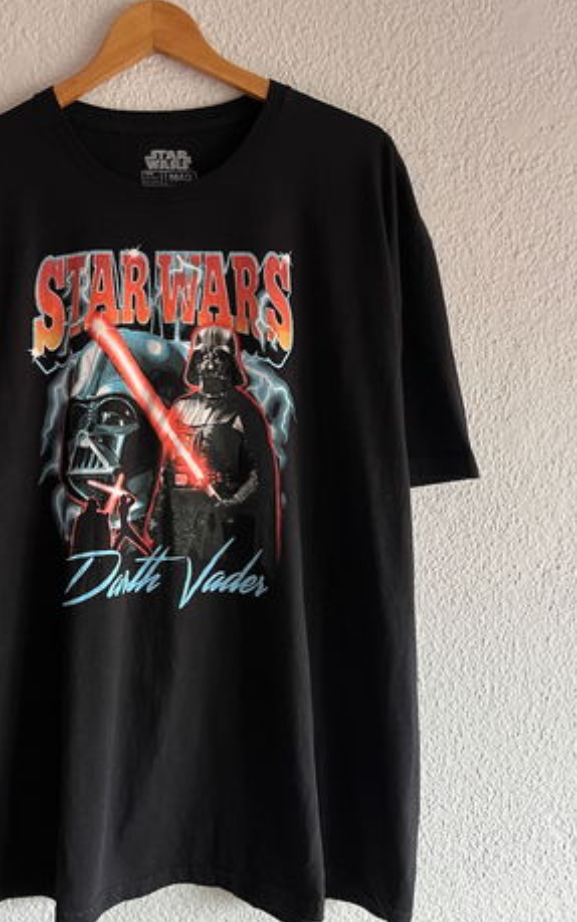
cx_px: 185
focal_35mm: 32
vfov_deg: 59.6
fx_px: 805
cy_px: 431
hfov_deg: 38.9
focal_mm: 5.1
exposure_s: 1/60
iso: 160
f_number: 1.6
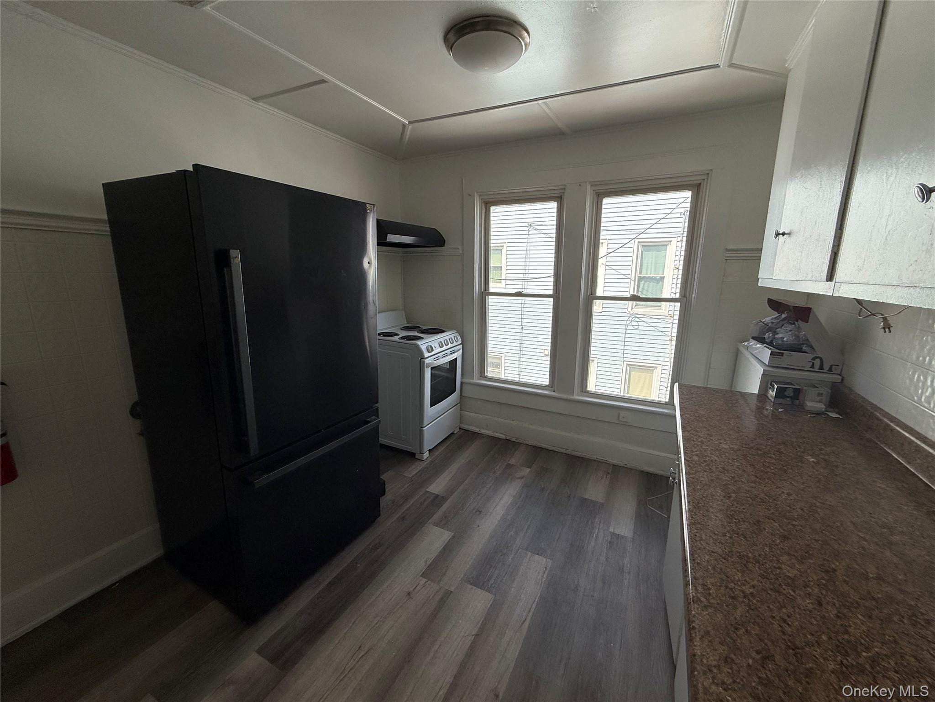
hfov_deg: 102.1
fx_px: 378
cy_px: 351
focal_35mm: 14
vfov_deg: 85.7
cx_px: 468
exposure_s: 1/472
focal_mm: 2.22
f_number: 2.2
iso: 50
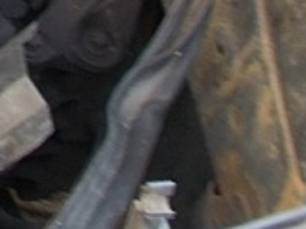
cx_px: -336
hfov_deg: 11.6
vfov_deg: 9.3
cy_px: -231
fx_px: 1325
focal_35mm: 150
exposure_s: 1/30
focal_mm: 4.6
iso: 80
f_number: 3.2
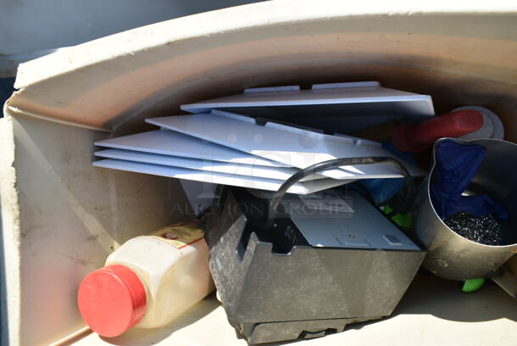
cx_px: 258
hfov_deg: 67.3
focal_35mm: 27
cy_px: 173
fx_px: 388
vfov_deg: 48.0
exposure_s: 1/200
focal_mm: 18
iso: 100
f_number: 7.1
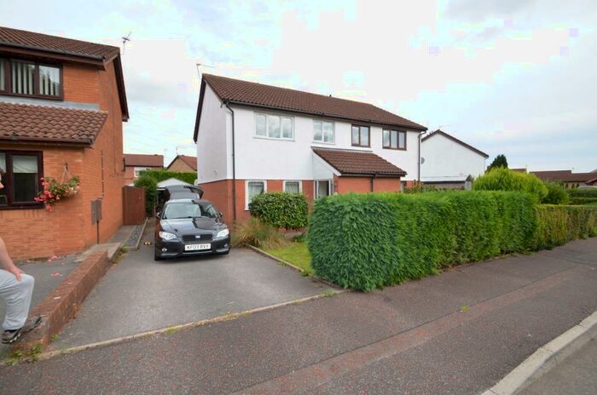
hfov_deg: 100.5
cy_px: 198
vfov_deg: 77.1
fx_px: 248
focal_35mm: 15
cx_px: 298
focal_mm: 10
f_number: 6.3
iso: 100
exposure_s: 1/200
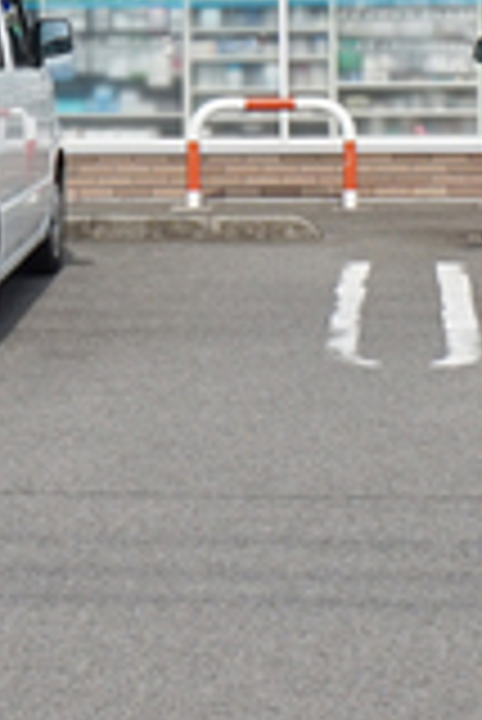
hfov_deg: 12.3
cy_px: -14
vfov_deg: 17.9
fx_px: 2232
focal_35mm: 111
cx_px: 149
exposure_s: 1/160
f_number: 11
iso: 100
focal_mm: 11
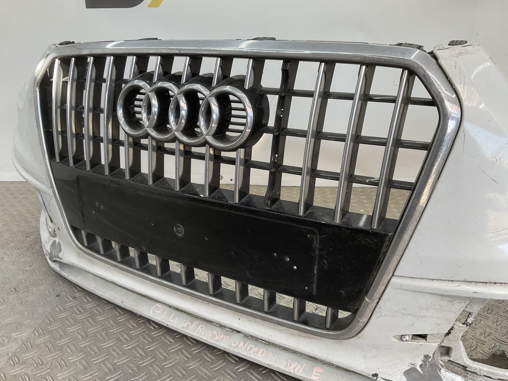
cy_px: 190
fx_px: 426
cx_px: 254
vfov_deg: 48.2
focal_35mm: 29
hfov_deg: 61.7
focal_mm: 3
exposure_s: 1/120
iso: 20
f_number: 1.8
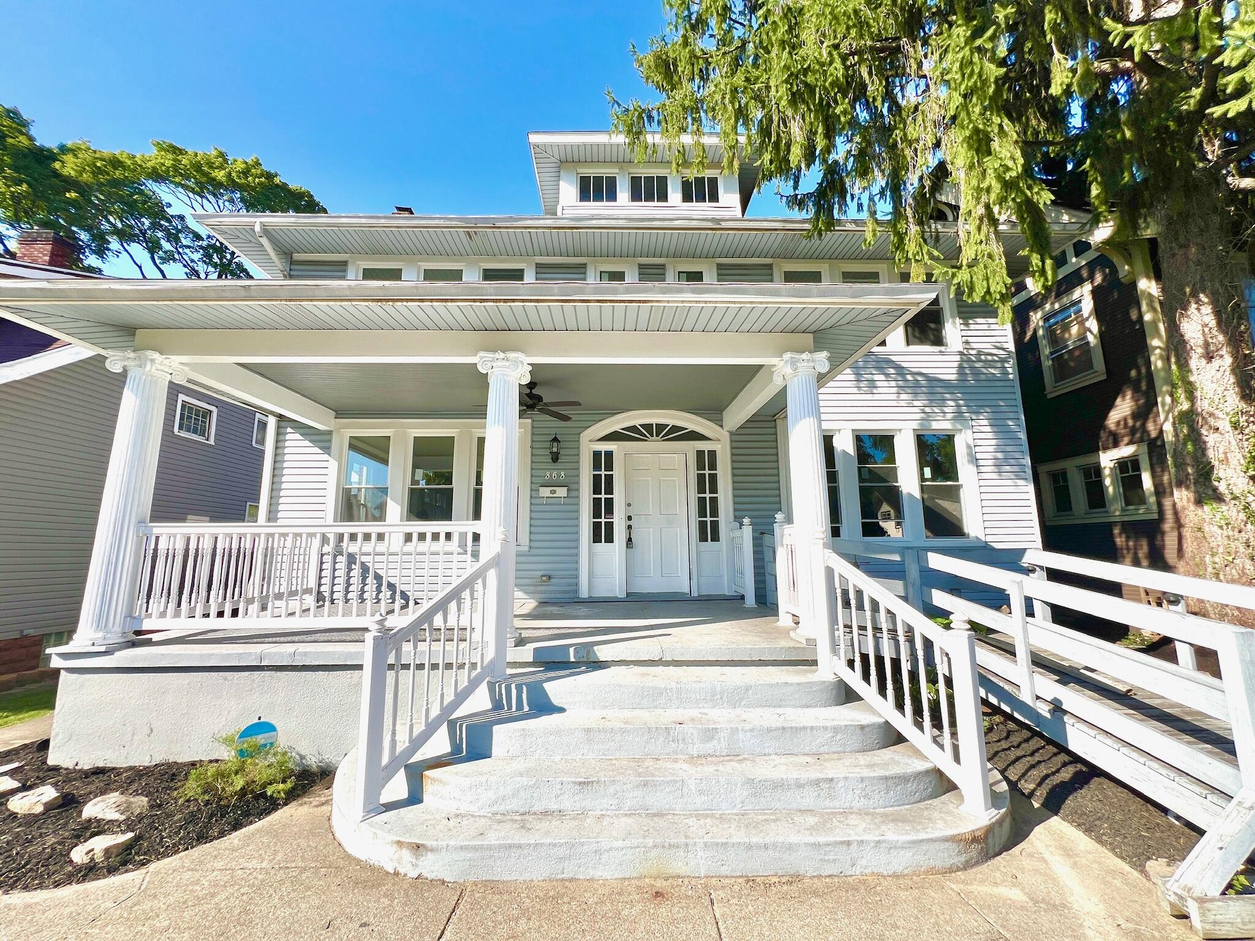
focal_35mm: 13
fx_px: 471
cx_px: 628
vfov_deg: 89.9
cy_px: 470
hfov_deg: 106.2
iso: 32
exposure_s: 1/1488
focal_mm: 1.57
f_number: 1.8
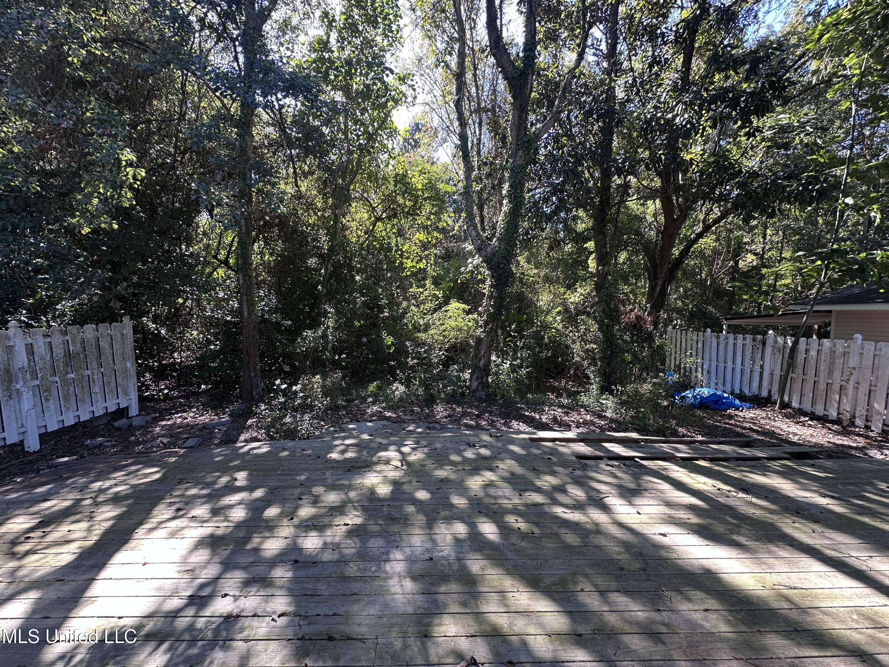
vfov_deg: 85.7
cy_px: 334
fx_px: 360
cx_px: 444
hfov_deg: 102.1
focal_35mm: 14
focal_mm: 2.22
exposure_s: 1/99
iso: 50
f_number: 2.2
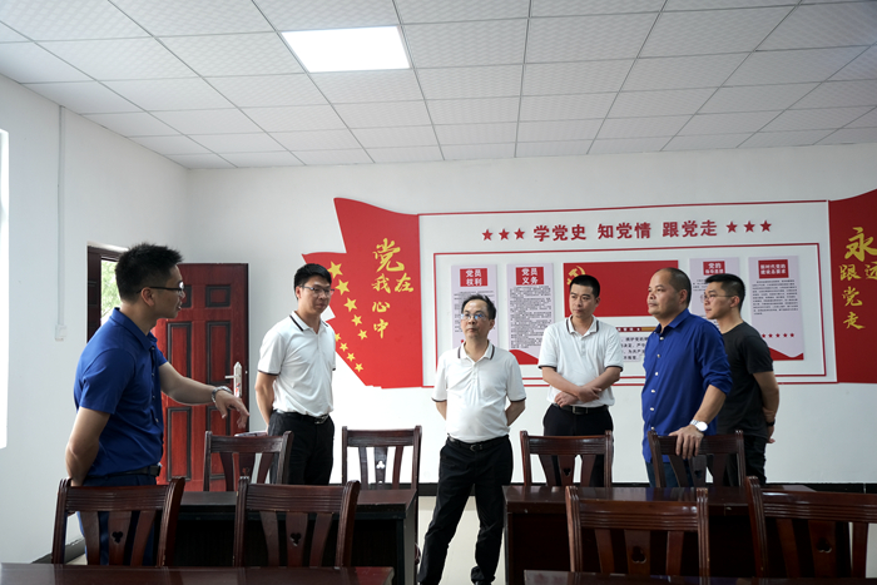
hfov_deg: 63.6
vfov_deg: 45.0
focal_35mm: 29
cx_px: 438
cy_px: 292
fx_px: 707
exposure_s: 1/27
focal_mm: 19.2
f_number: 4
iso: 400
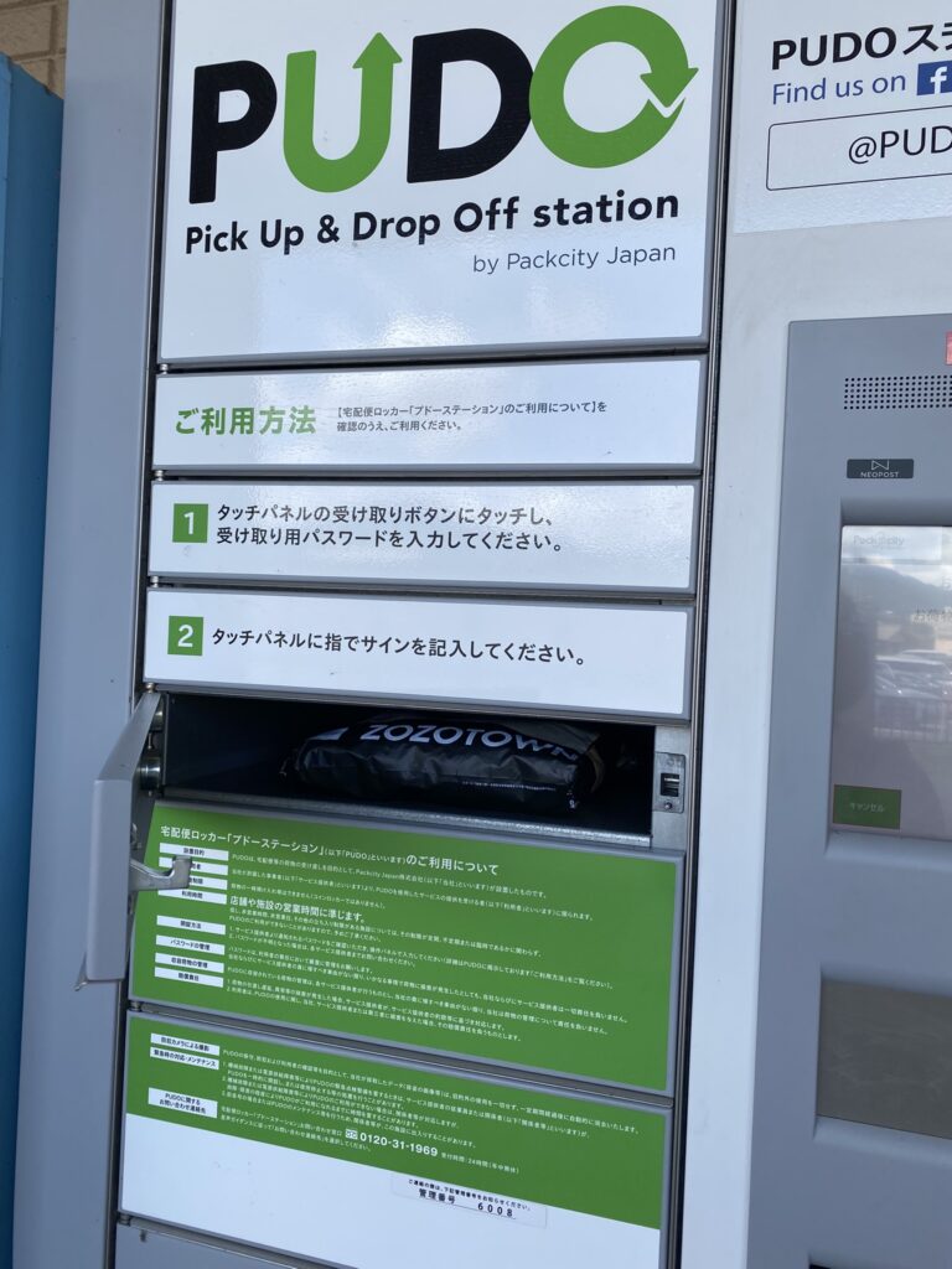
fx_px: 953
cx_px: 476
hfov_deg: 53.1
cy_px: 634
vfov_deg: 67.3
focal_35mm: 26
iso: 32
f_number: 1.8
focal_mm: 4.25
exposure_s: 1/495
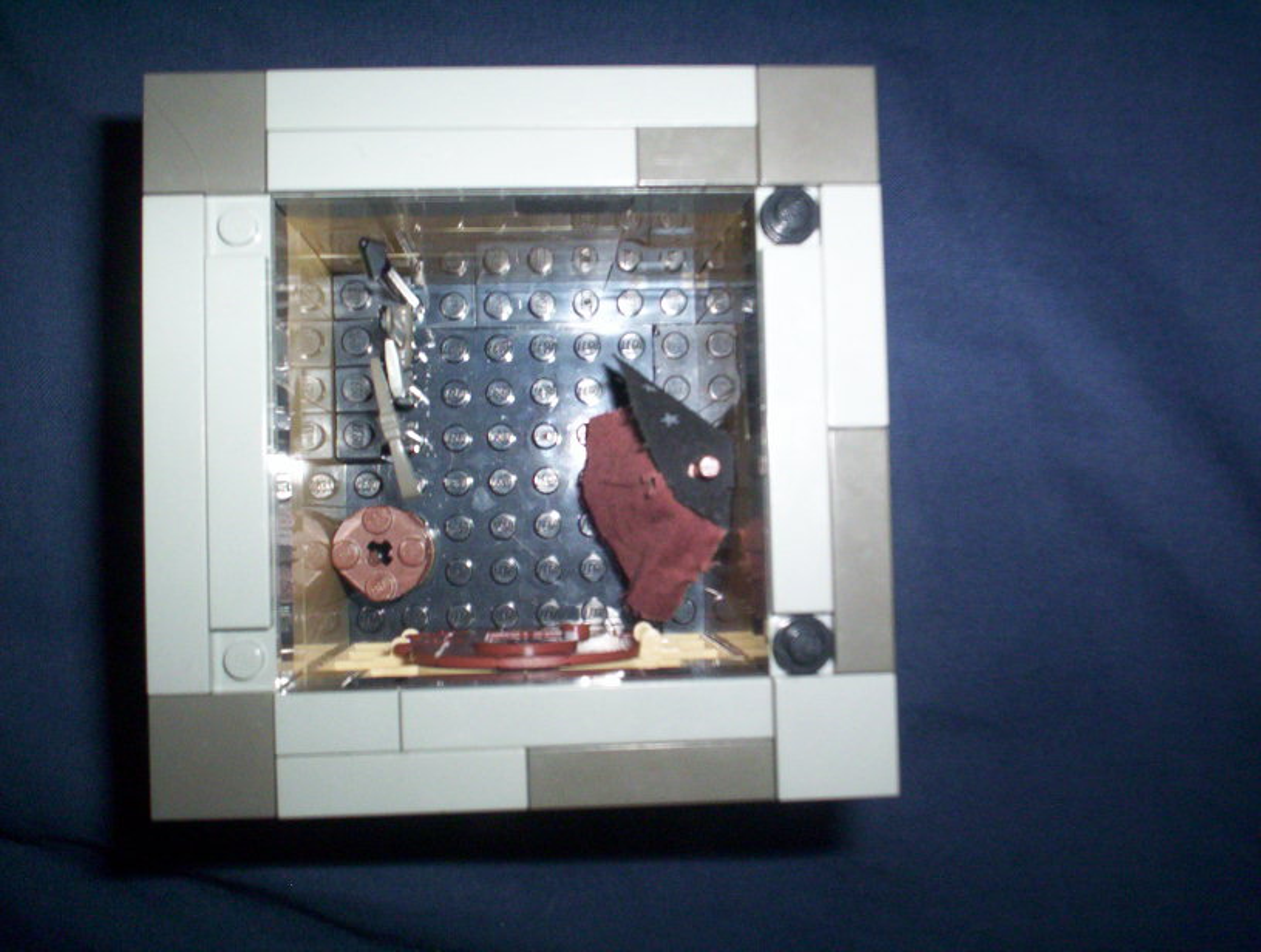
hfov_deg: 48.9
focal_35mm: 38
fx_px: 1388
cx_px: 630
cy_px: 476
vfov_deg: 37.9
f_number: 4.5
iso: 140
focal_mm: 4.99
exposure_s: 1/60
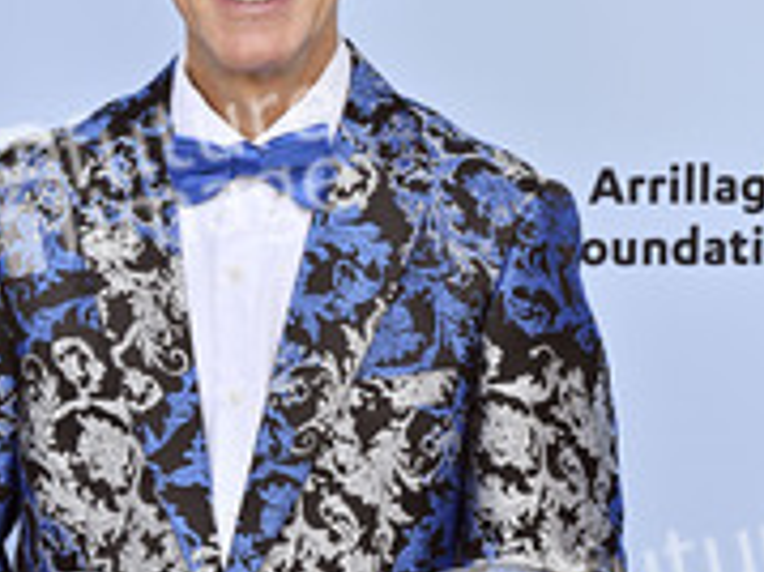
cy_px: 401
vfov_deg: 10.3
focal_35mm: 144
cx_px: 256
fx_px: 3176
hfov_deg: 13.7
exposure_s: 1/320
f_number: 6.3
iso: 640
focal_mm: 67
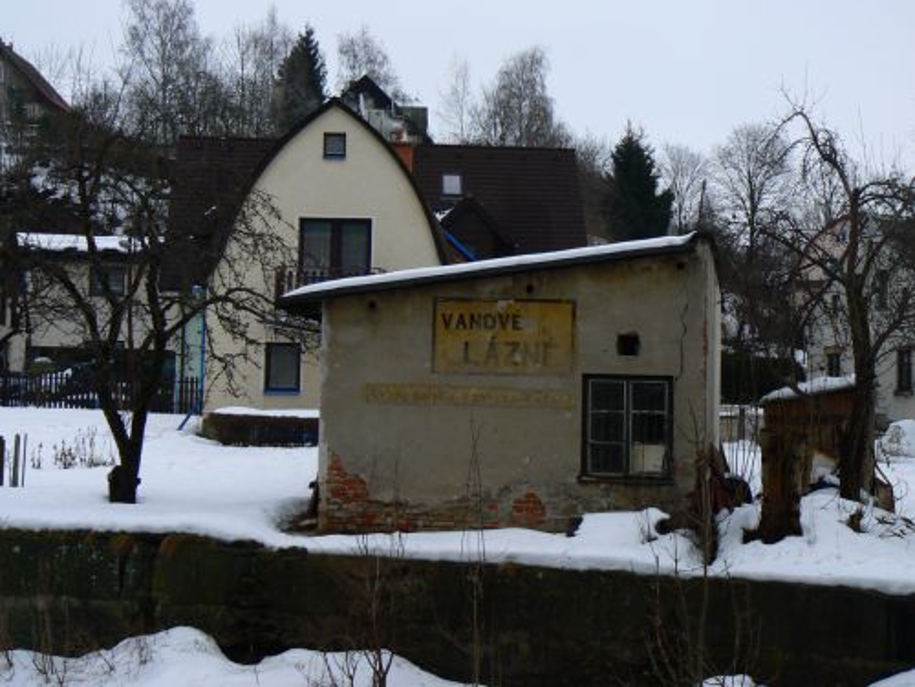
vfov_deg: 21.0
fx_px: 1850
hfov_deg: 27.8
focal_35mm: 70
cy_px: 344
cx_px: 458
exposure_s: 1/250
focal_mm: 11.6
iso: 100
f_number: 4.5
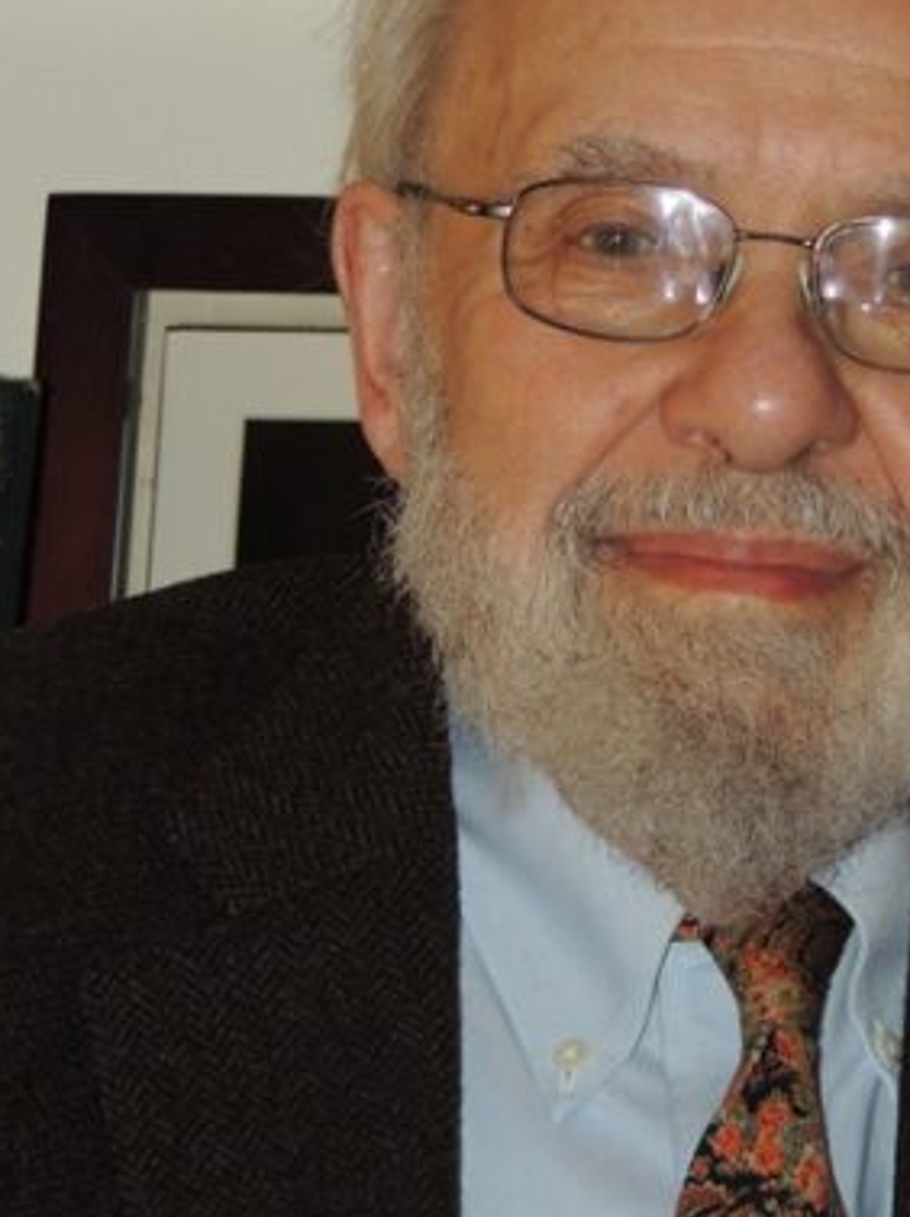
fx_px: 8111
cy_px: 594
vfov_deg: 8.6
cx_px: 632
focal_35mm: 231
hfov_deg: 6.4
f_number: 4.4
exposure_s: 1/60
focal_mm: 25.8
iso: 200
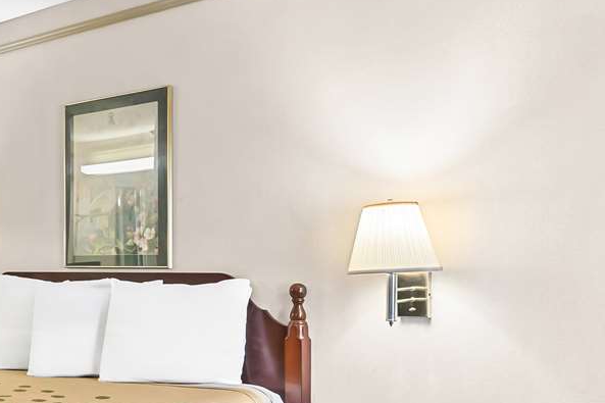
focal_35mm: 43
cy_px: 365
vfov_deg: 29.8
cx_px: -147
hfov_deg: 34.7
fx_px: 722
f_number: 8
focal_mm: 17
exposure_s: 1/1.67
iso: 400
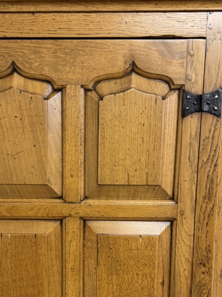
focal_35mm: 45
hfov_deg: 32.0
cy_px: 216
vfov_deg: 41.1
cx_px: 82
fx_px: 385
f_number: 1.78
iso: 160
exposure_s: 1/50
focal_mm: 6.76
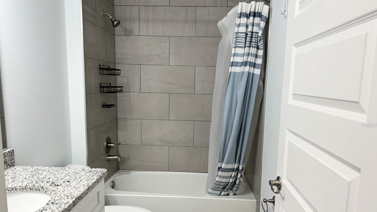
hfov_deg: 69.8
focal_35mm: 27
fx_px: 270
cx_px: 190
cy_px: 125
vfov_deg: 42.8
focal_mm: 6.76
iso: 160
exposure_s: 1/120
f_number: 1.78
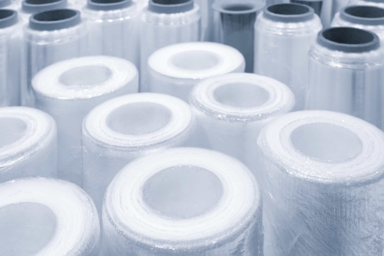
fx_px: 480
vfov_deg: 29.9
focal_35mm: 45
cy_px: 128
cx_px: 192
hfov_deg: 43.6
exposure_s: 1/6
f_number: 11
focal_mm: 30.2
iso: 200
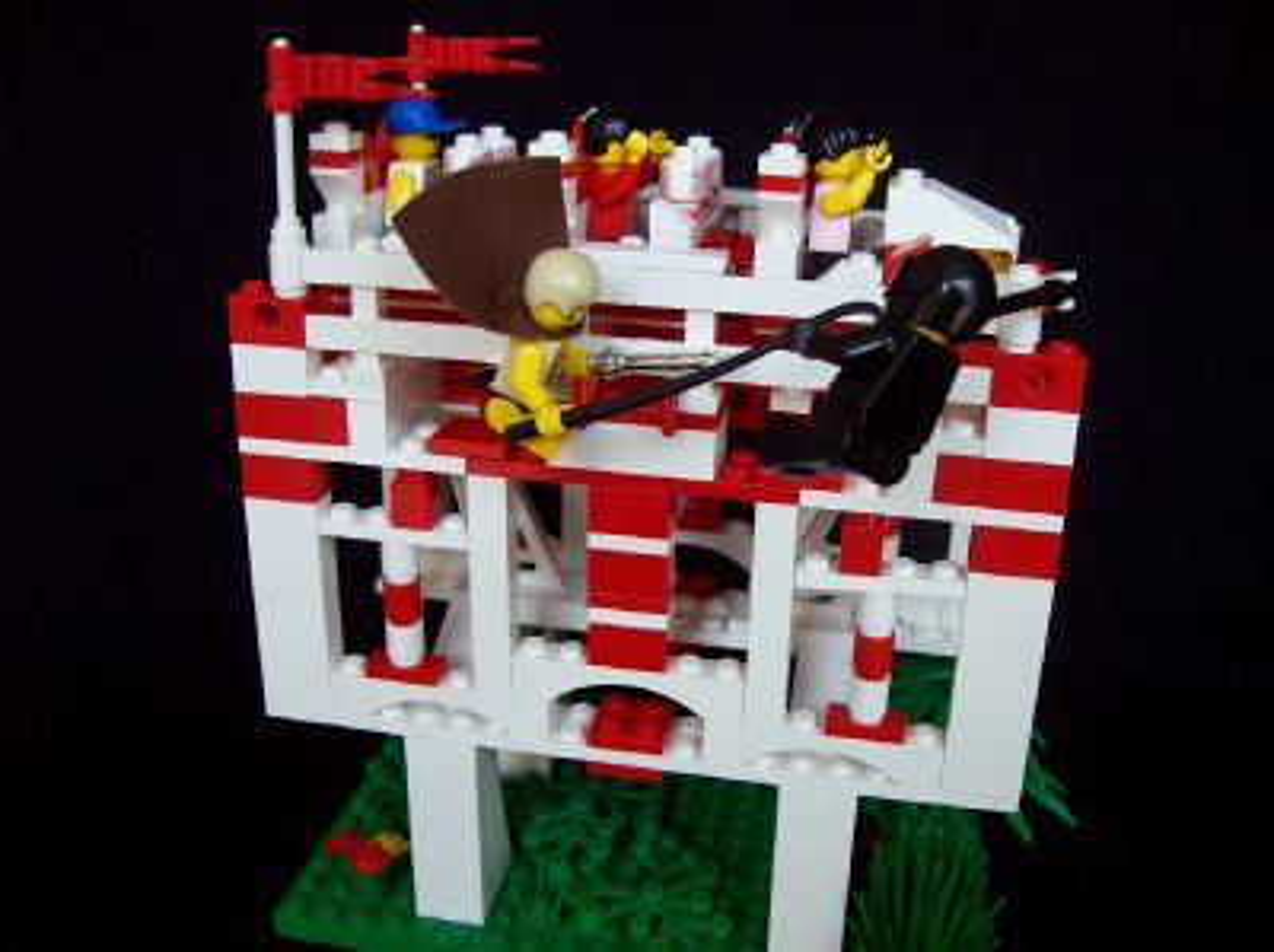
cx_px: 637
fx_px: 1323
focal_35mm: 36
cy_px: 476
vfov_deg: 39.6
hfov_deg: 51.4
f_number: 2.7
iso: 80
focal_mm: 6
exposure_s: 1/39.1
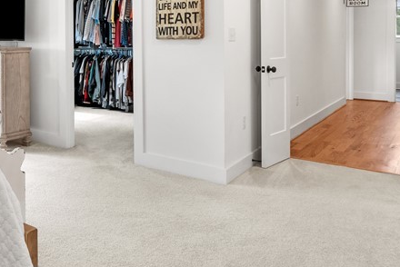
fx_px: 433
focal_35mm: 39
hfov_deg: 40.6
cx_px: -33
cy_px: 38
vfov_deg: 32.9
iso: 1250
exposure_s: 1/15
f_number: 9
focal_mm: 15.8
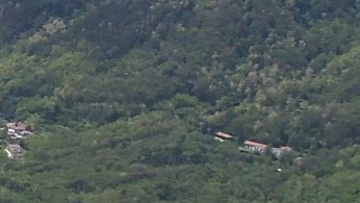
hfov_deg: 11.5
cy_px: -11
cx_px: -535
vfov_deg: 8.0
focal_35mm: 151
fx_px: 1442
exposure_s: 1/1600
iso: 160
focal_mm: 4.3
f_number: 4
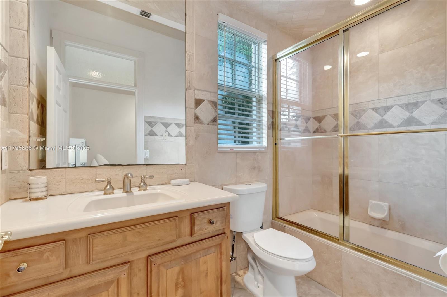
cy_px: 148
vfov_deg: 77.2
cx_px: 224
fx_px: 186
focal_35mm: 15
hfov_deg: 100.4
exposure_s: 1/4
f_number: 8
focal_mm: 10
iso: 640
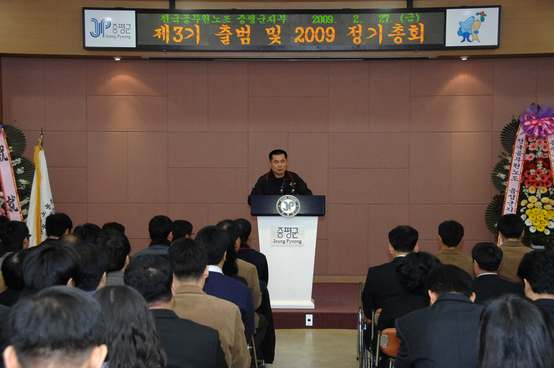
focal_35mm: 63
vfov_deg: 21.5
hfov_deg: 31.9
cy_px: 184
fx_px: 968
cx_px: 277
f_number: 6.7
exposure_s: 1/60
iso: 800
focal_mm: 42
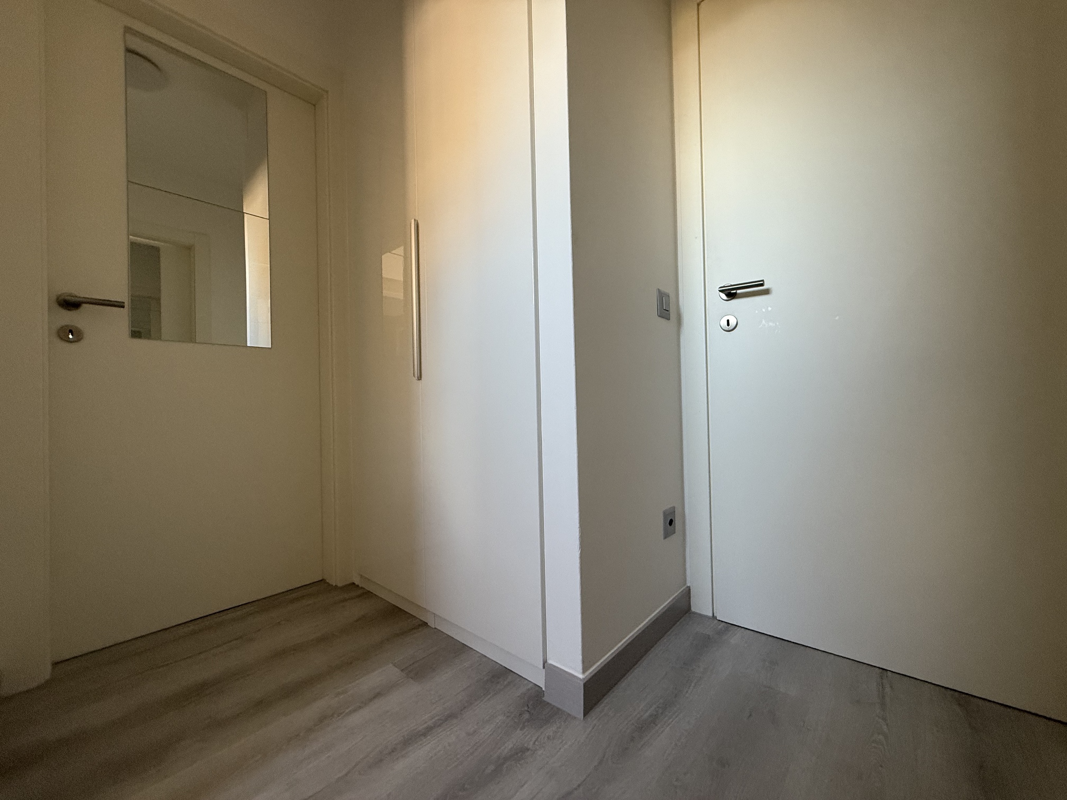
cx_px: 534
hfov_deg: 102.1
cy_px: 400
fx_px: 432
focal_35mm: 14
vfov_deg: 85.7
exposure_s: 1/90
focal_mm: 2.22
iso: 320
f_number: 2.2
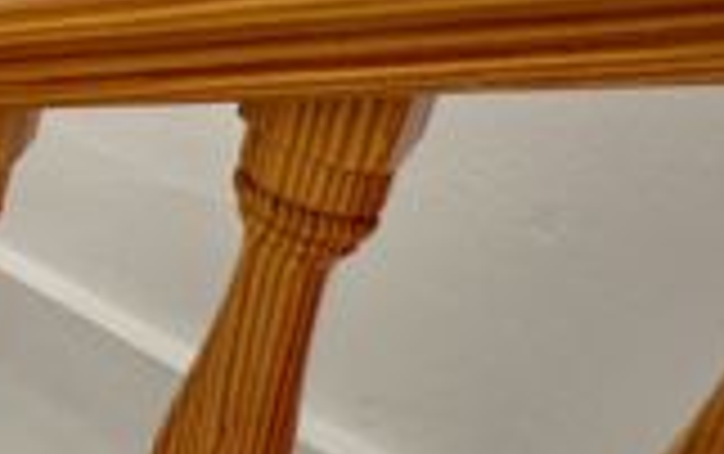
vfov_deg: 17.7
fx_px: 1284
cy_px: -256
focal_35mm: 65
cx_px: -762
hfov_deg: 18.5
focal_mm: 2.22
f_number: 2.2
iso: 160
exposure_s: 1/99
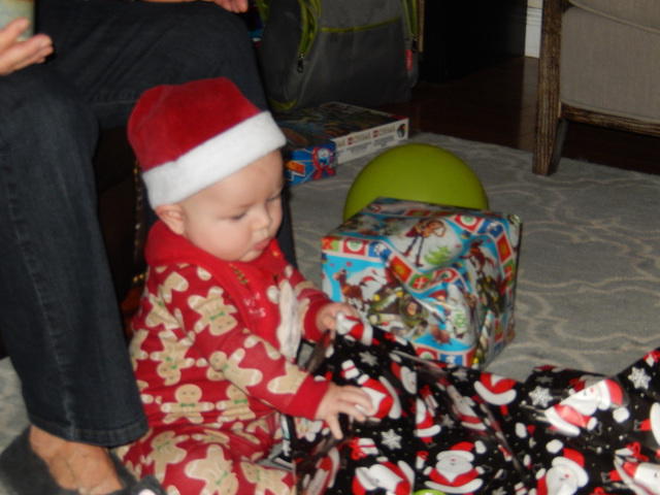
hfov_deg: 20.7
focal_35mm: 95
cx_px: 330
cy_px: 248
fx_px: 1811
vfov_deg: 15.6
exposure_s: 1/30
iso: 400
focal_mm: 17
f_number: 5.2
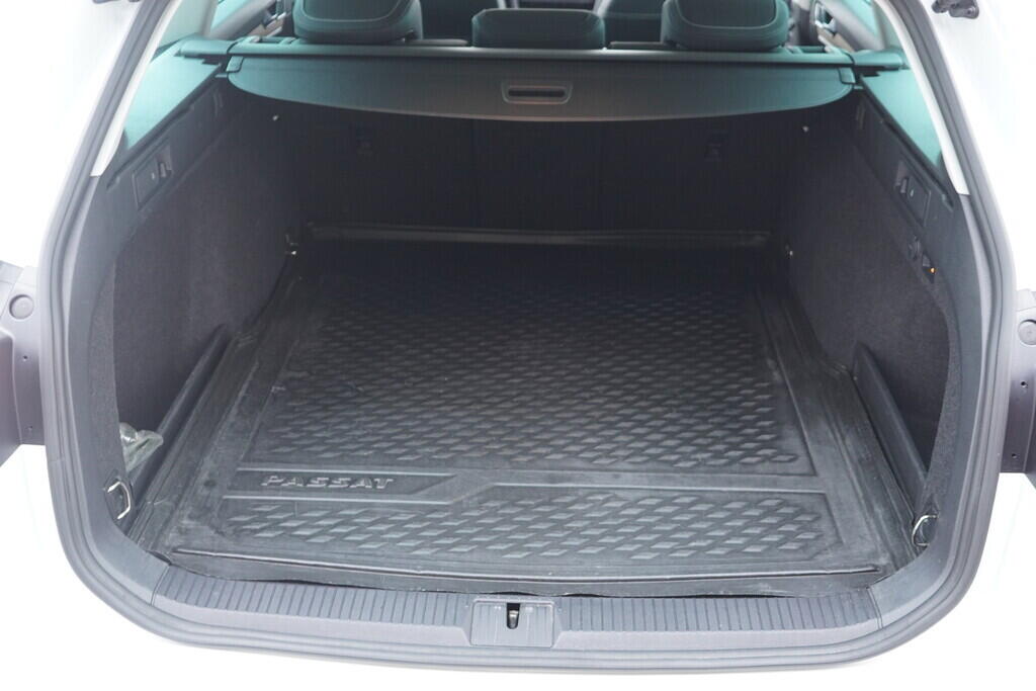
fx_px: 1036
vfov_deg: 36.9
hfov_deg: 53.1
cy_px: 346
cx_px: 518
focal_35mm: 36
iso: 800
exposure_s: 1/40
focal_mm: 24
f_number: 2.8
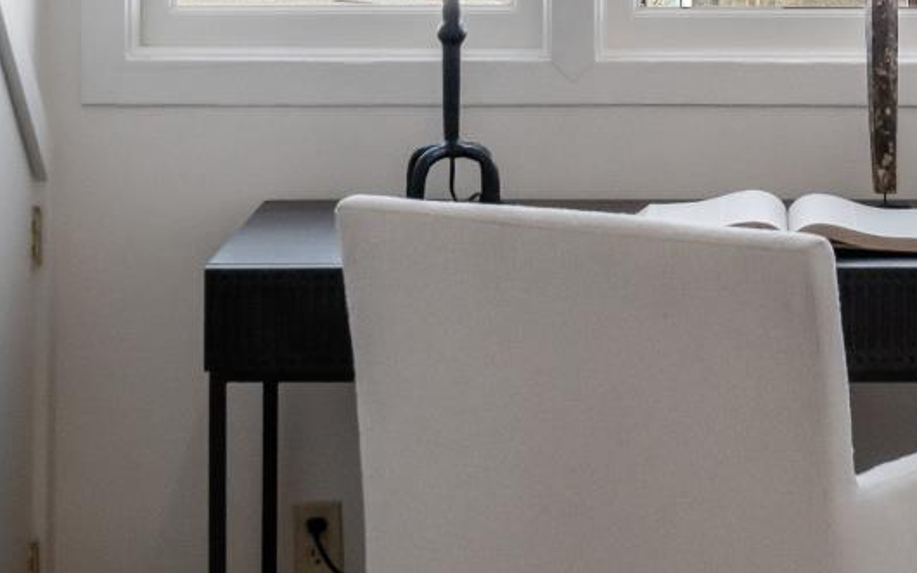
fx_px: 3748
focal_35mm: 150
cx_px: 798
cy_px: -208
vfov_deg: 8.6
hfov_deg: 13.8
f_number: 8
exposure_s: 1/1000
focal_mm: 35
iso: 800
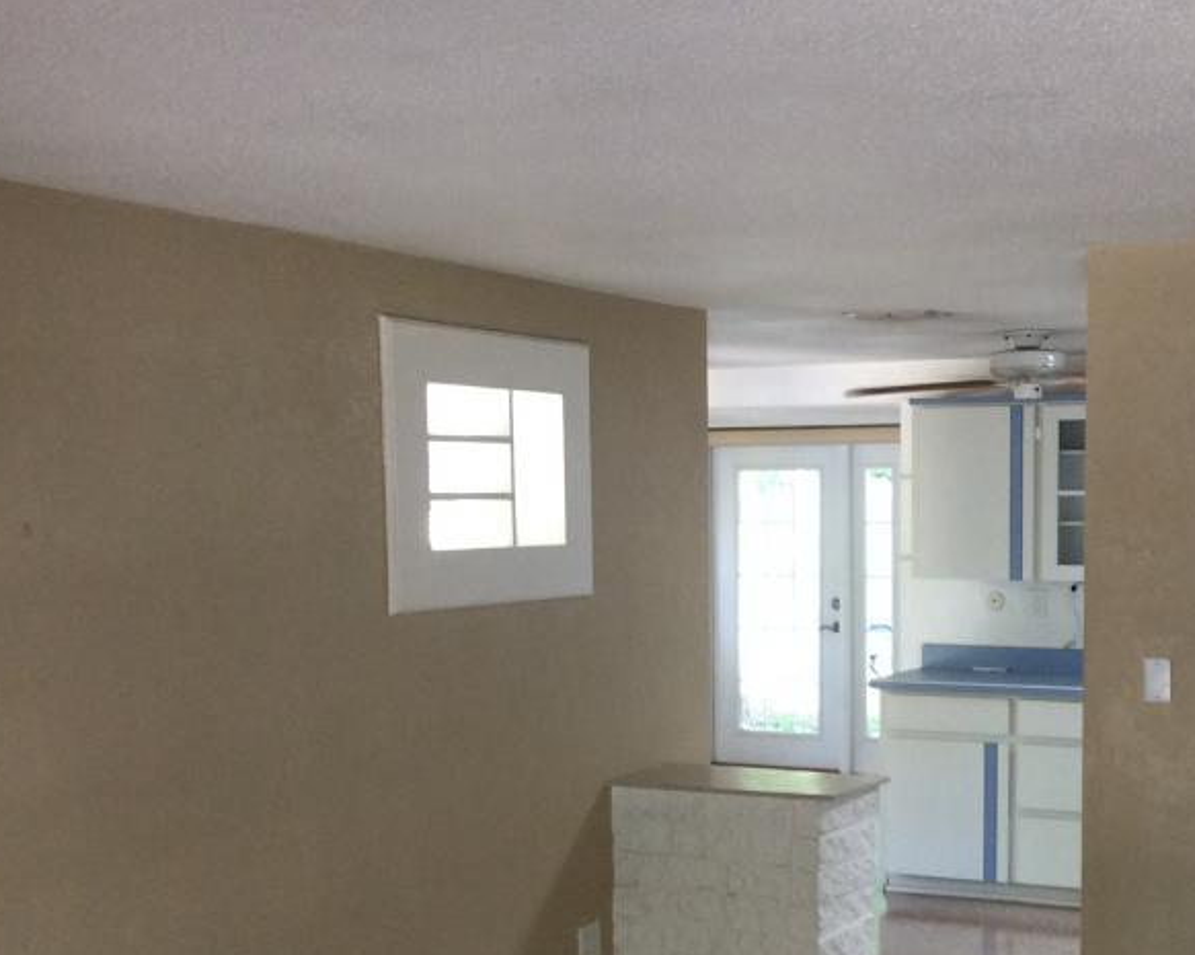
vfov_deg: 27.2
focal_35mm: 55
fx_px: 1944
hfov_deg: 33.6
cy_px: 716
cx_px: 858
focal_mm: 3.3
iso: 64
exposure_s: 1/24
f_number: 2.4
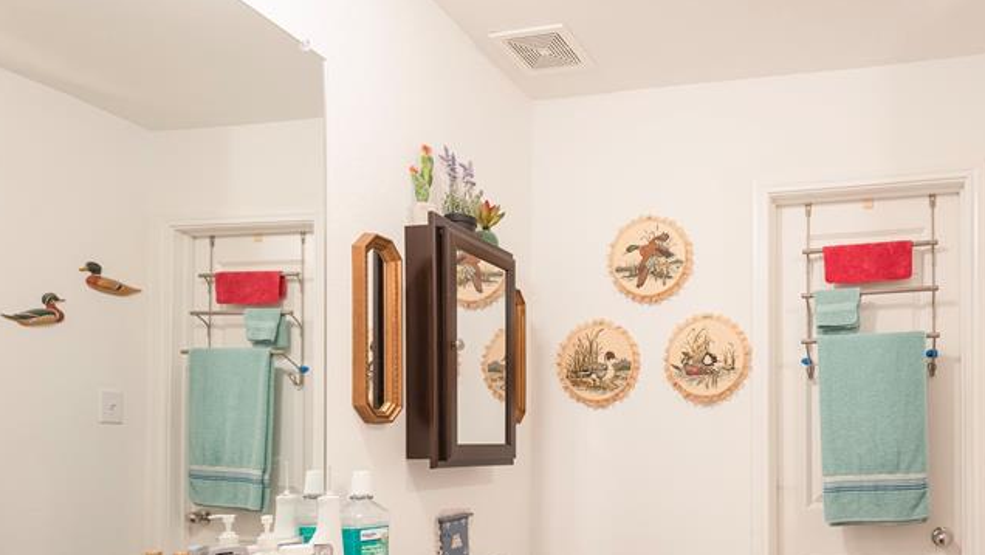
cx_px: 748
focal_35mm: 27
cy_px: 449
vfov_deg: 41.0
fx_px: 705
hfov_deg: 65.3
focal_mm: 16
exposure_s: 1/2.5
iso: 100
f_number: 7.1
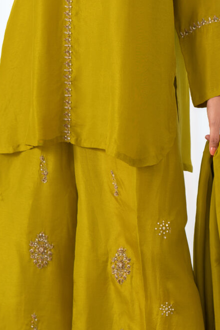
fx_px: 1769
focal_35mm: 193
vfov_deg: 10.6
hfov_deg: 7.1
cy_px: -5
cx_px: 214
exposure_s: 1/160
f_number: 1.6
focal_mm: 50
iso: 125
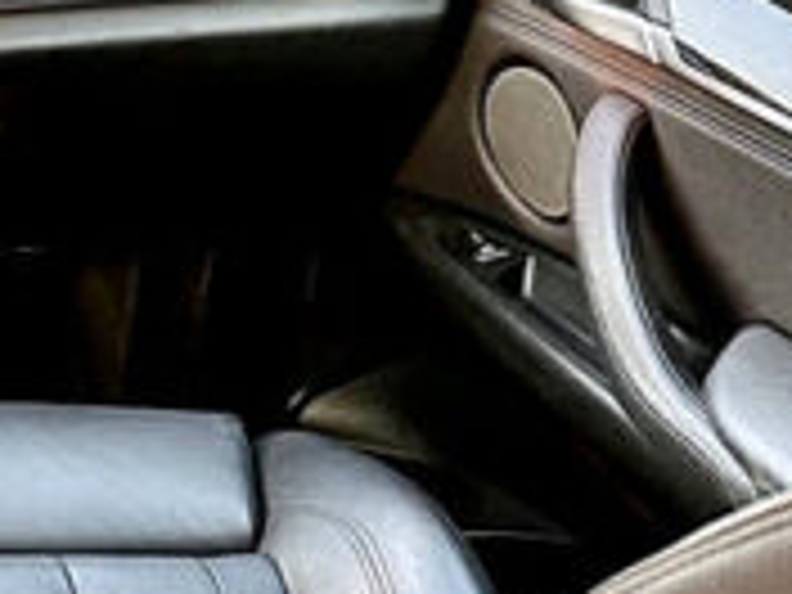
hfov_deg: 15.1
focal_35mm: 109
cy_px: 212
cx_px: -724
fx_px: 2494
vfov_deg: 13.6
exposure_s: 1/101
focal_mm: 6.86
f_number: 1.78
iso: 200
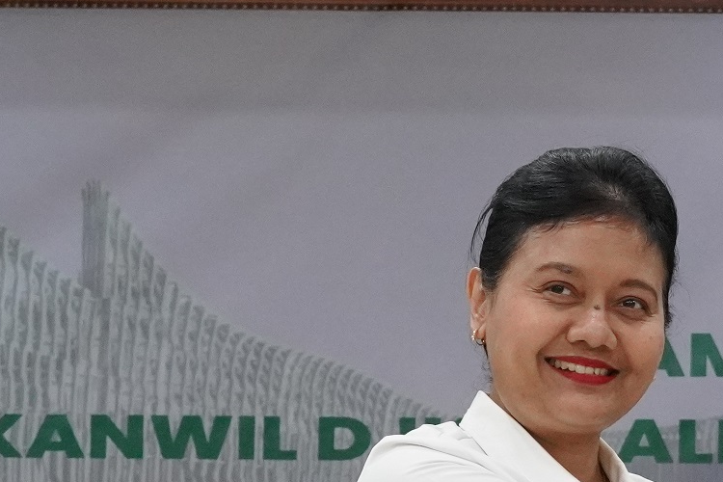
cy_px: 492
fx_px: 4097
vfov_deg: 6.7
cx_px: 977
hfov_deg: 9.9
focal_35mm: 204
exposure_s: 1/100
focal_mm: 34
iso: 2500
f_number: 5.6
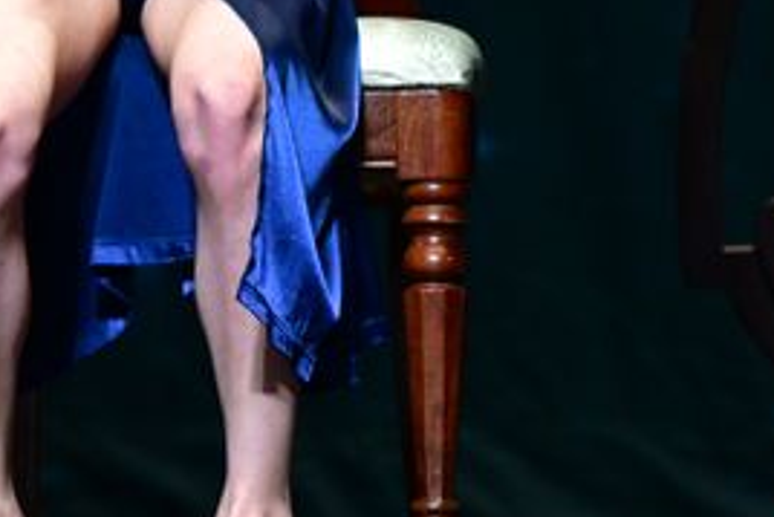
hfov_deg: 3.1
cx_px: 355
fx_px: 14391
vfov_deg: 2.1
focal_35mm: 669
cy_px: -273
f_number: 3.5
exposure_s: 1/800
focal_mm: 175
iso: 3200
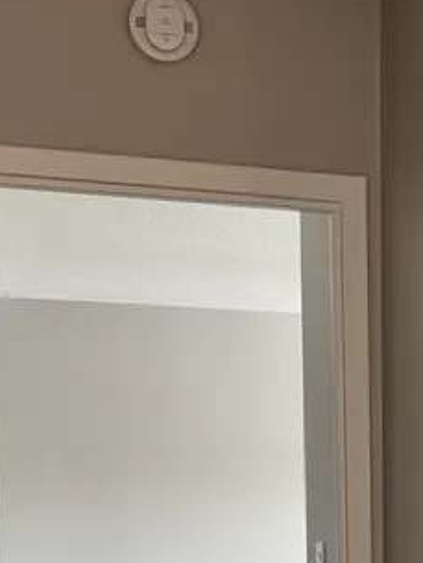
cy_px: 674
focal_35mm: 85
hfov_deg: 16.7
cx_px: 491
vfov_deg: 21.4
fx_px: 1384
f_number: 1.78
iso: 160
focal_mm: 6.76
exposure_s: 1/120
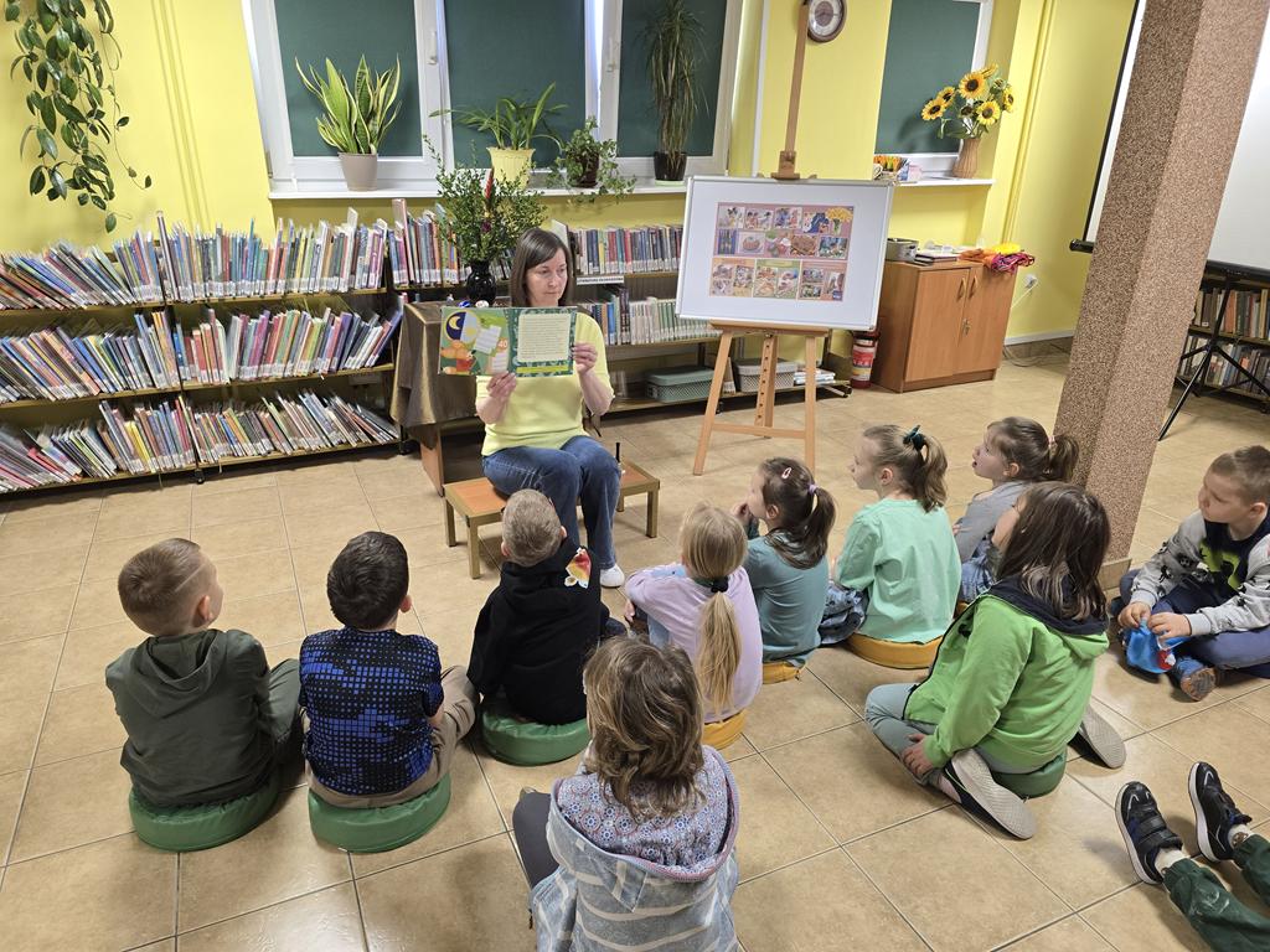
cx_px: 635
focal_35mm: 23
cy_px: 476
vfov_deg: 58.9
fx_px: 844
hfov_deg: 73.9
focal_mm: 6.3
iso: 250
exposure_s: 1/100
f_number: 1.7
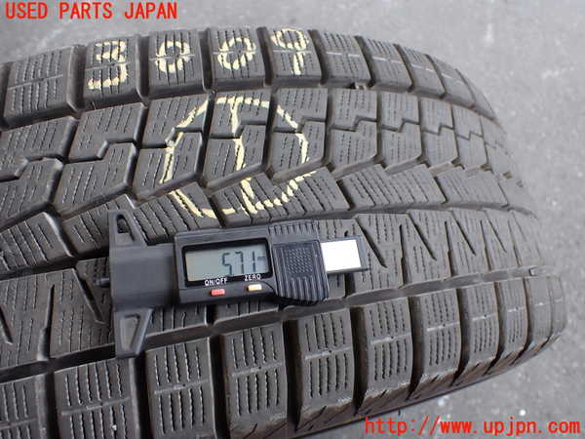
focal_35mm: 30
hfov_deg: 60.0
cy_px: 220
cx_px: 292
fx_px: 507
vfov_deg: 46.8
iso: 125
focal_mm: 5.4
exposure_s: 1/125
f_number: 2.3
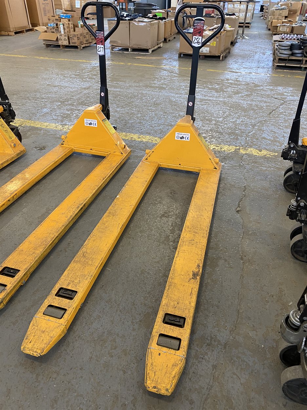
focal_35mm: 26
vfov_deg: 67.3
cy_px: 205
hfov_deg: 53.1
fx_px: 307
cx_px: 154
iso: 125
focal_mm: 4.25
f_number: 1.8
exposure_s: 1/60
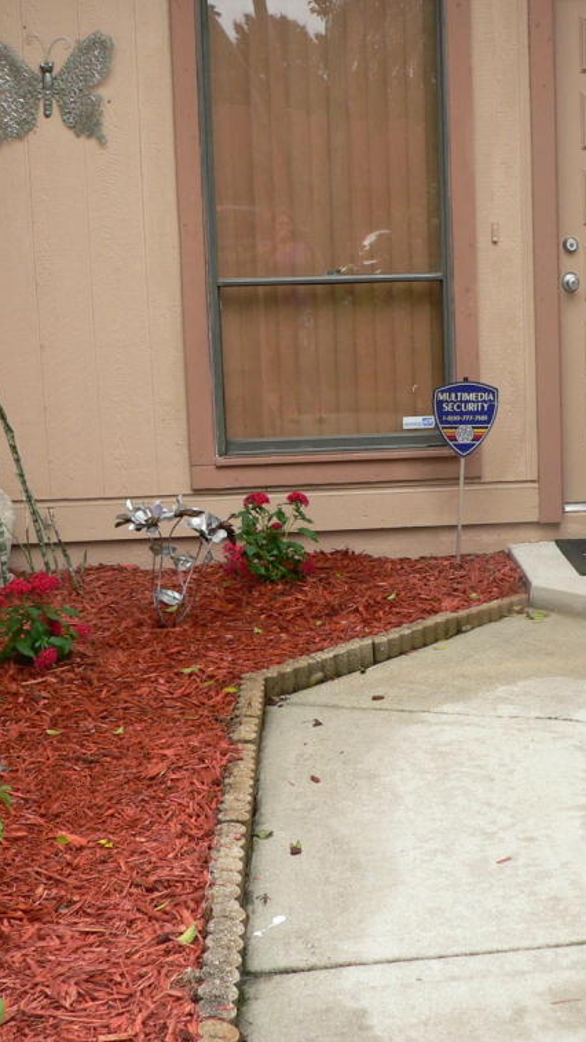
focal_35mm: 53
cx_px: 513
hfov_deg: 22.2
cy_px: 517
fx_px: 1465
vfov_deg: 39.2
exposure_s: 1/160
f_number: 3.3
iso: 100
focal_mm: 6
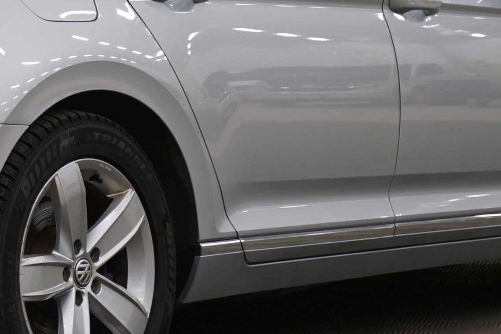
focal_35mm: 190
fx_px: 2645
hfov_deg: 10.7
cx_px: -21
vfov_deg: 7.2
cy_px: -58
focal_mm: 55
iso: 400
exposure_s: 1/10
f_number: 5
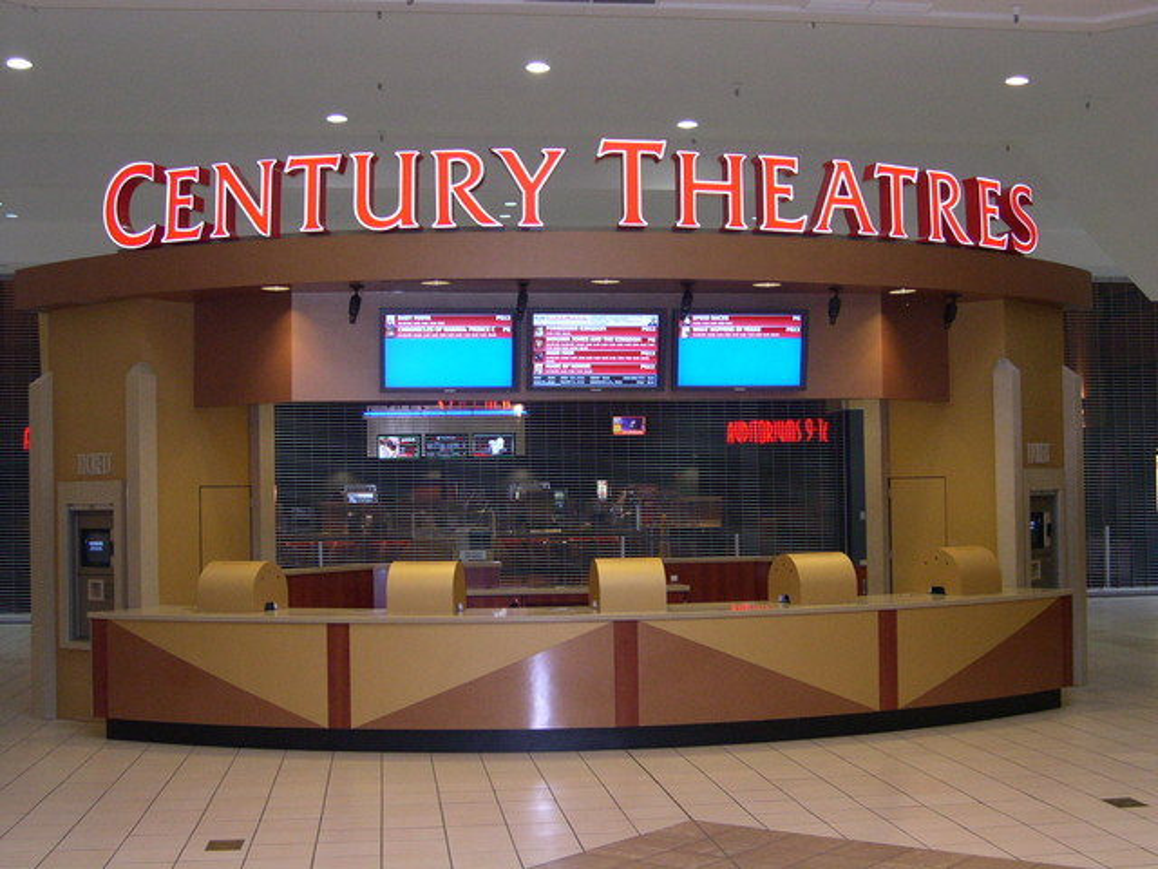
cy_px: 434
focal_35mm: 47
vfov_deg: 30.9
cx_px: 579
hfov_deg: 40.4
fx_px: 1572
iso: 398
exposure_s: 1/60
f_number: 3.1
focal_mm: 10.1
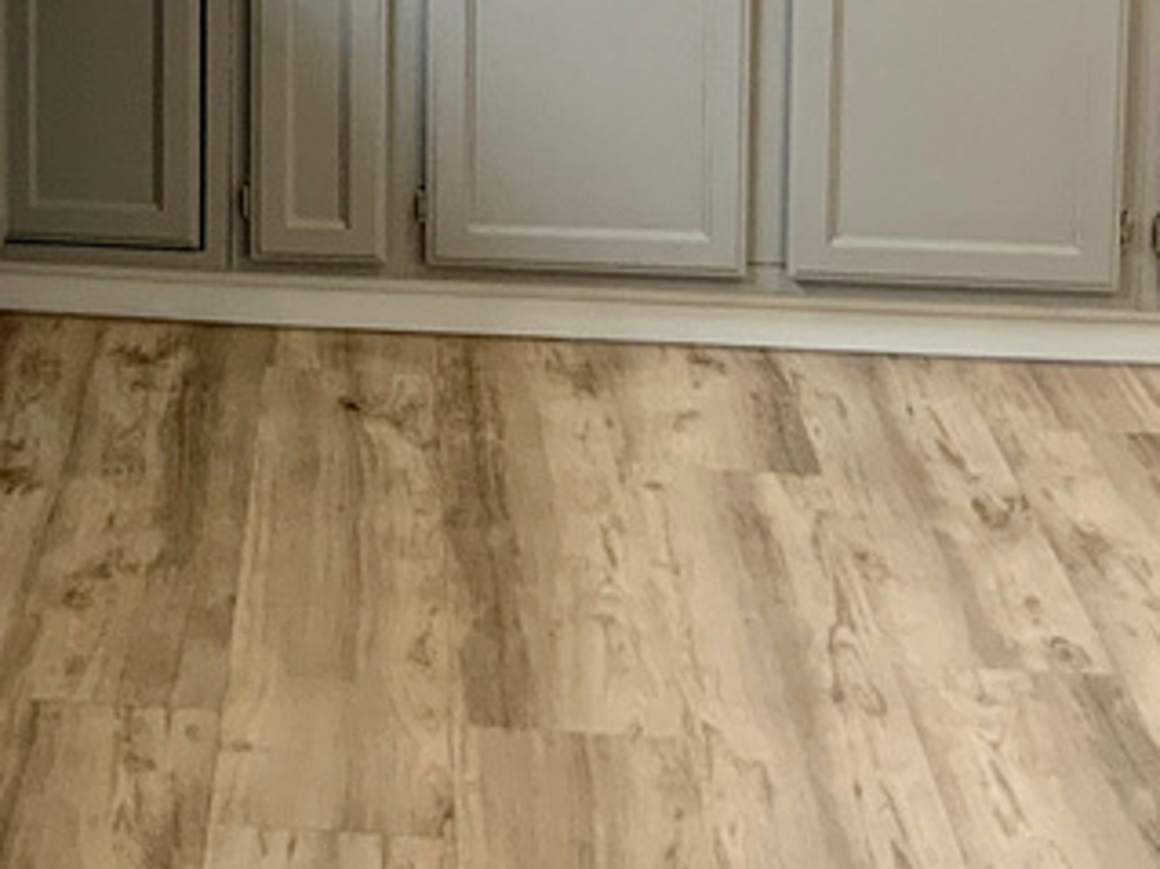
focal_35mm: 93
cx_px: 7
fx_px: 3115
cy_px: -320
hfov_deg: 20.4
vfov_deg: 15.0
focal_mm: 3
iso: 40
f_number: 1.8
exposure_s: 1/60
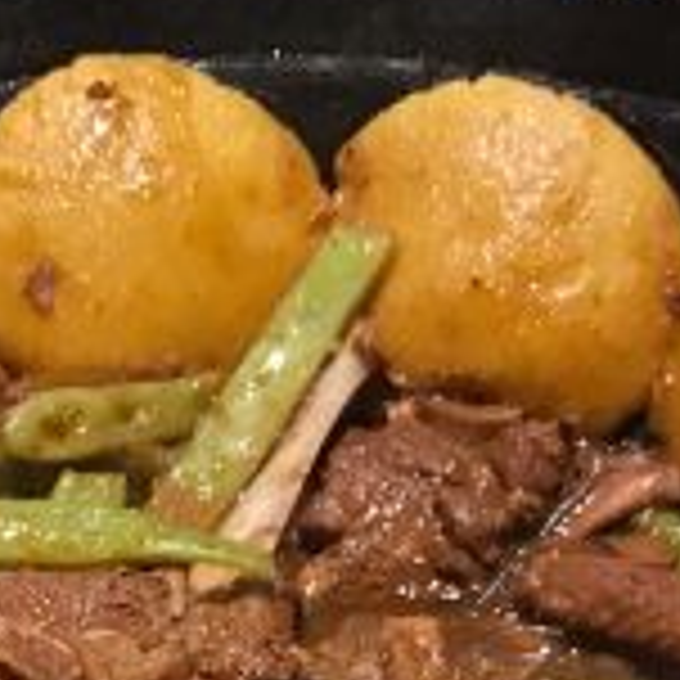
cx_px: 261
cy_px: 970
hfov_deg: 15.1
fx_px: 2556
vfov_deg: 14.3
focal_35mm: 115
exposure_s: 1/25
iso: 32
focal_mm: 3.99
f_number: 1.8
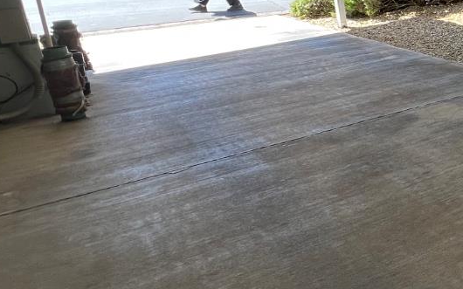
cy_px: 68
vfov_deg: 32.1
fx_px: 492
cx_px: 601
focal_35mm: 39
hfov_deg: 35.0
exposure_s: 1/99
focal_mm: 1.57
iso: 32
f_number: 1.8
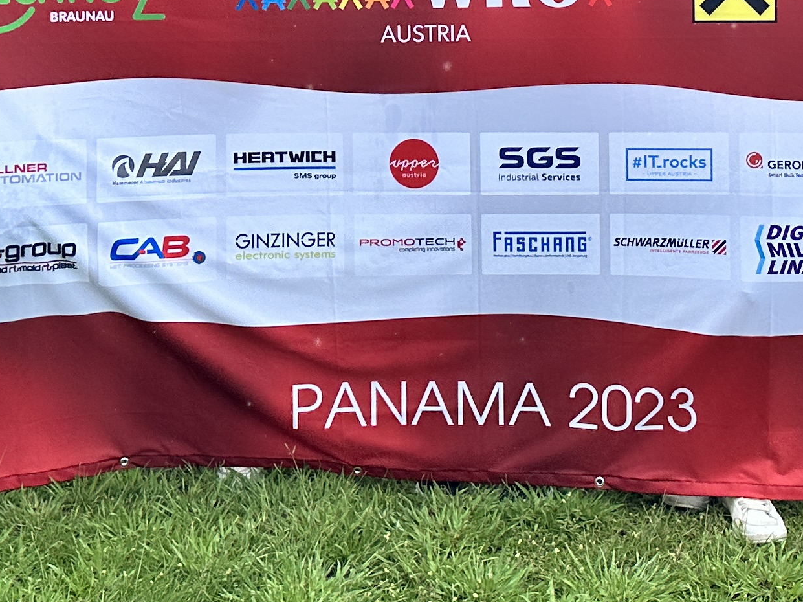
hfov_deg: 25.0
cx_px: 457
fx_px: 1809
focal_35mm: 78
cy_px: -181
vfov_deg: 17.7
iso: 80
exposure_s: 1/2028
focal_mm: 6.86
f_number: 1.78
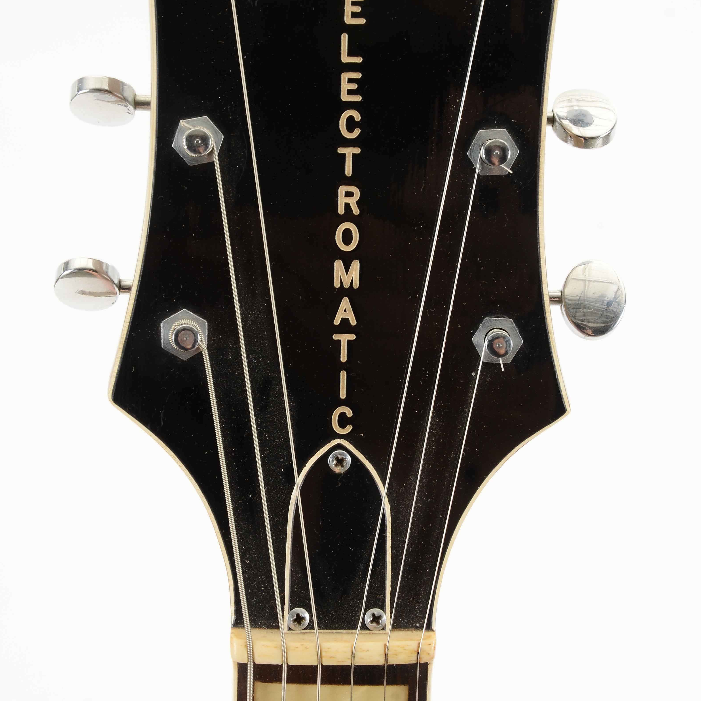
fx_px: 1902
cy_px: 274
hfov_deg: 20.9
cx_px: 351
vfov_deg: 20.9
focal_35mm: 83
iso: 400
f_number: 11
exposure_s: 1/80
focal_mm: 42
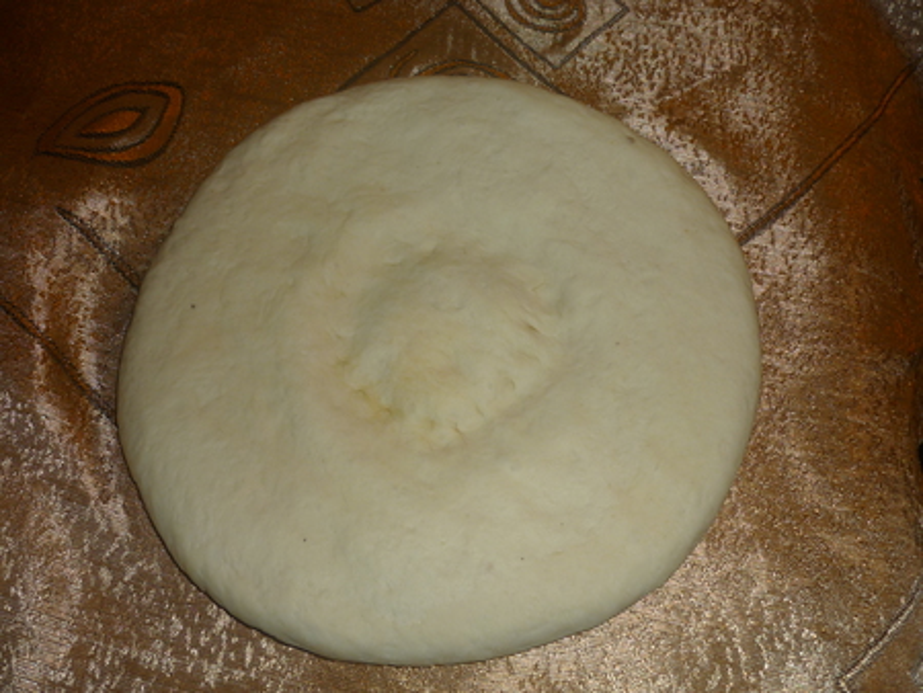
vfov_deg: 43.0
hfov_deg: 55.3
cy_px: 346
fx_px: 880
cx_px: 462
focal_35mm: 33
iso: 100
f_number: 2.8
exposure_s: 1/30
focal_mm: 5.5
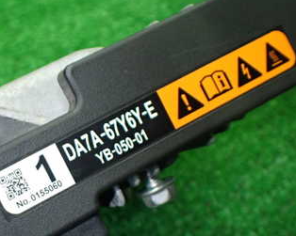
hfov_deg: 32.2
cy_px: 177
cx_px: 41
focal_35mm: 56
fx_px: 490
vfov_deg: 26.8
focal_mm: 5.4
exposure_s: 1/125
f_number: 2.3
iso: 500
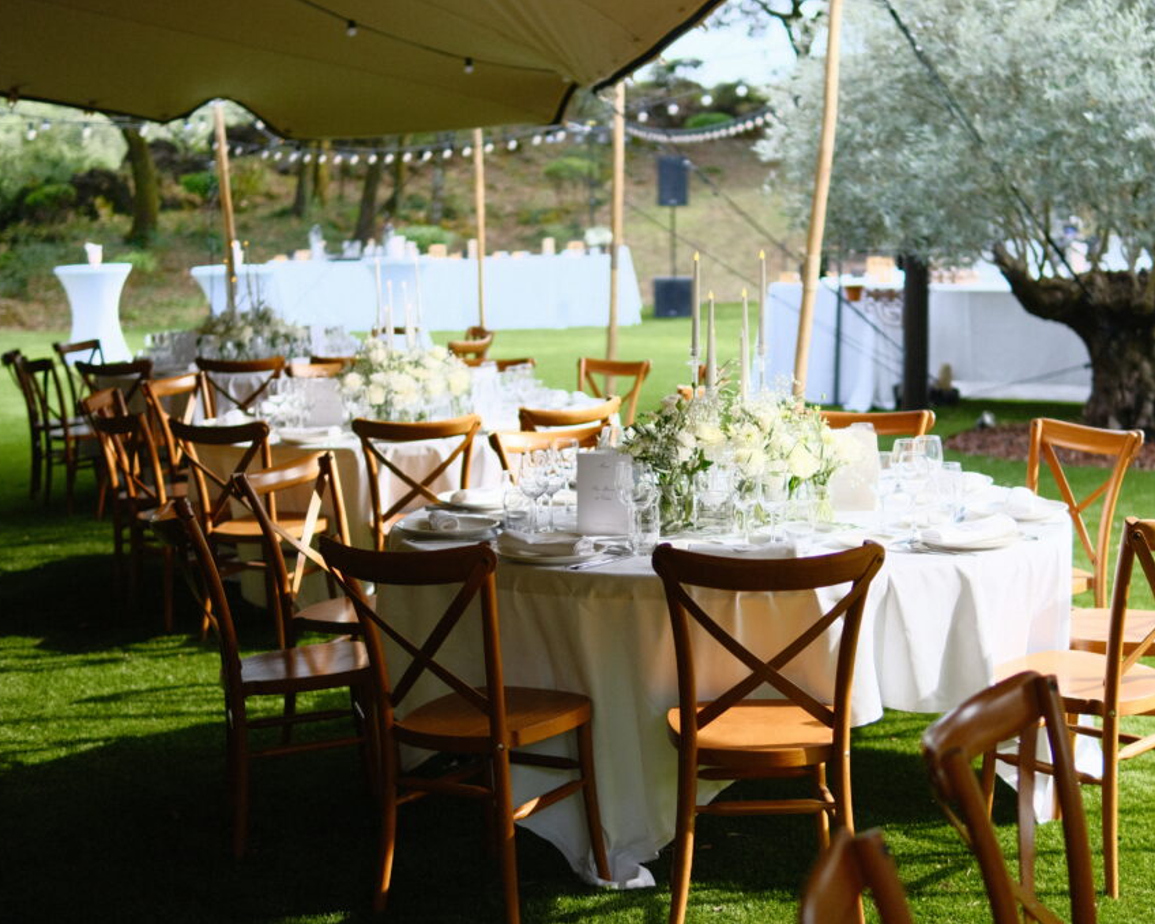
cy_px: 464
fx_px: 1743
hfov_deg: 36.6
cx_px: 655
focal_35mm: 51
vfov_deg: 29.7
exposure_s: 1/3800
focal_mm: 30
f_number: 1.4
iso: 640
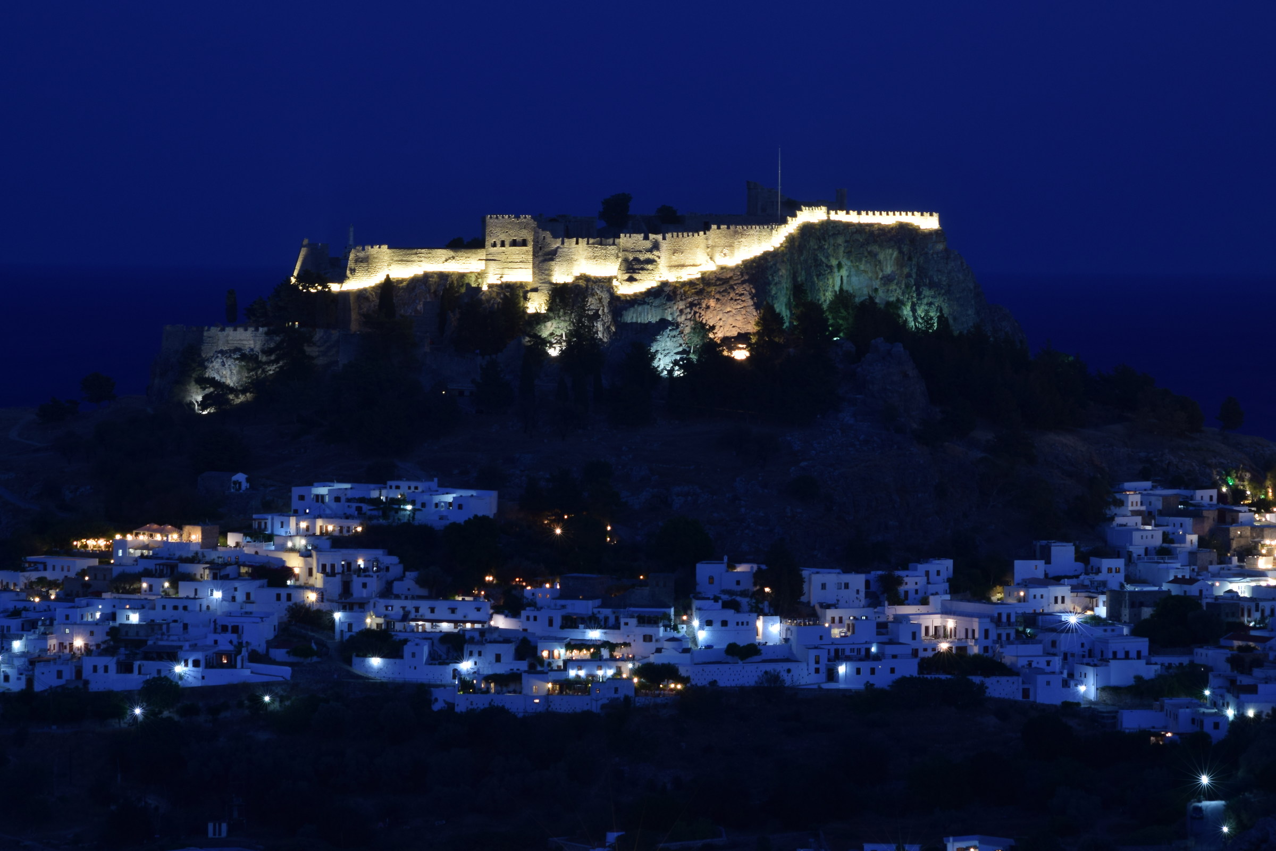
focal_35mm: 142
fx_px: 5050
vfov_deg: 9.6
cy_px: 426
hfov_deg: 14.4
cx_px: 638
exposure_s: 13
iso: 100
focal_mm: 95
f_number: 9
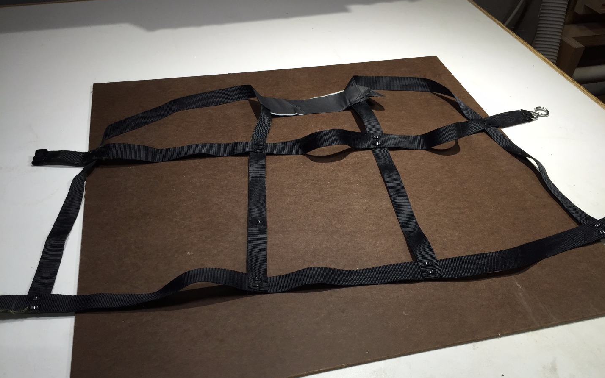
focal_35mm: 31
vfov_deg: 40.5
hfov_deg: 61.2
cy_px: 206
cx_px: 304
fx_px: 511
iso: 40
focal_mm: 4.15
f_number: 2.2
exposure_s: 1/60
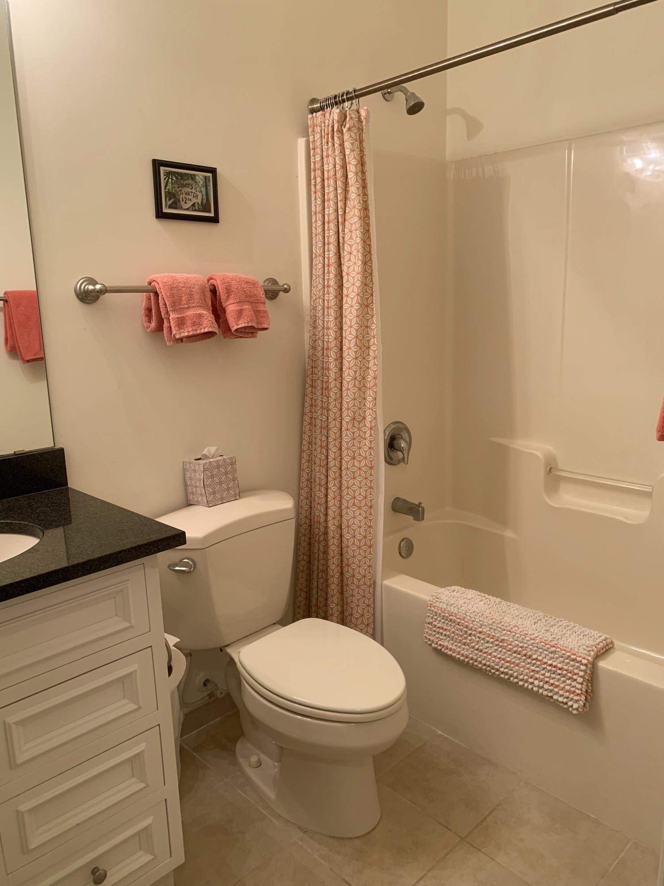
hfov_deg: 53.1
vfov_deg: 67.3
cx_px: 332
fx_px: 665
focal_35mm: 26
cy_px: 443
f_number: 1.8
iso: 125
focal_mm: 4.25
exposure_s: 1/60
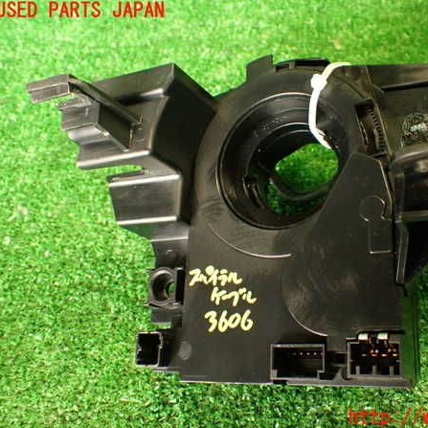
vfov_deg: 43.9
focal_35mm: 38
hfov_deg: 43.4
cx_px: 278
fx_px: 532
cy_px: 214
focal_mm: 5.79
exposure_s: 1/30
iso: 500
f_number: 2.4
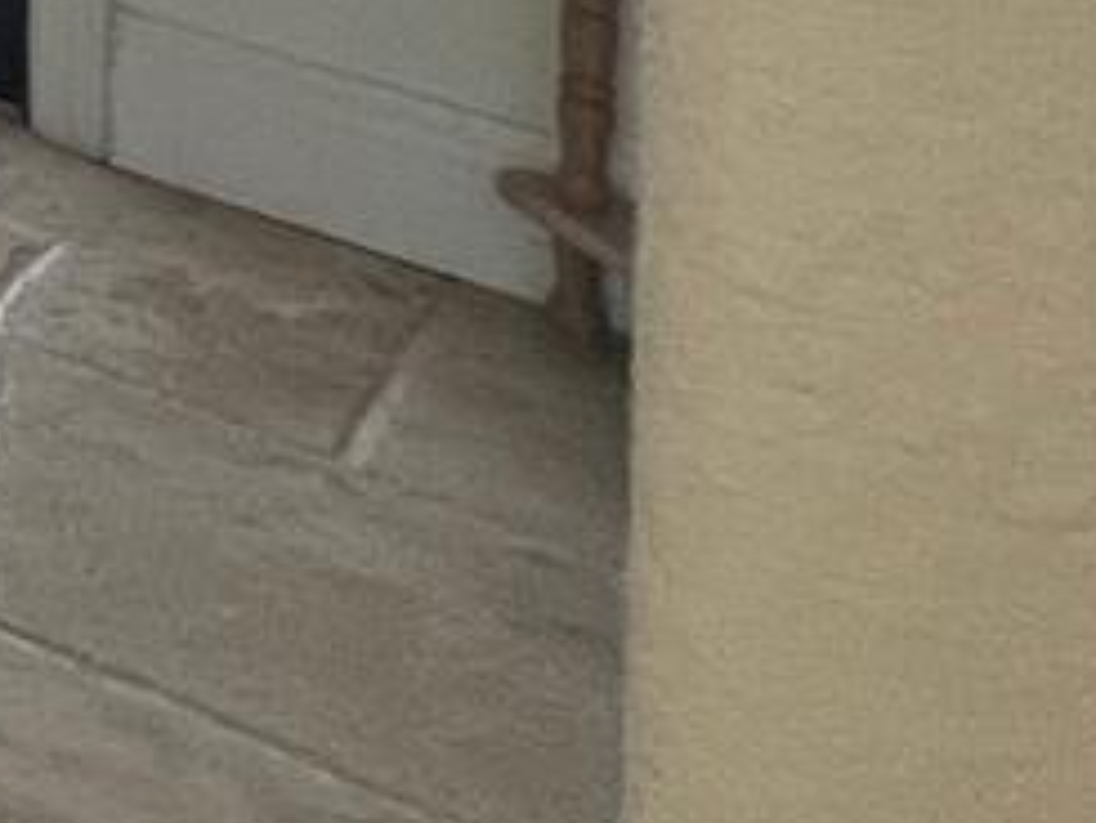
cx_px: -2425
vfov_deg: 12.7
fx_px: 2693
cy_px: -1257
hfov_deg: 10.6
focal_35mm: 85
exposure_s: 1/99
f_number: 1.8
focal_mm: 1.57
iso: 160
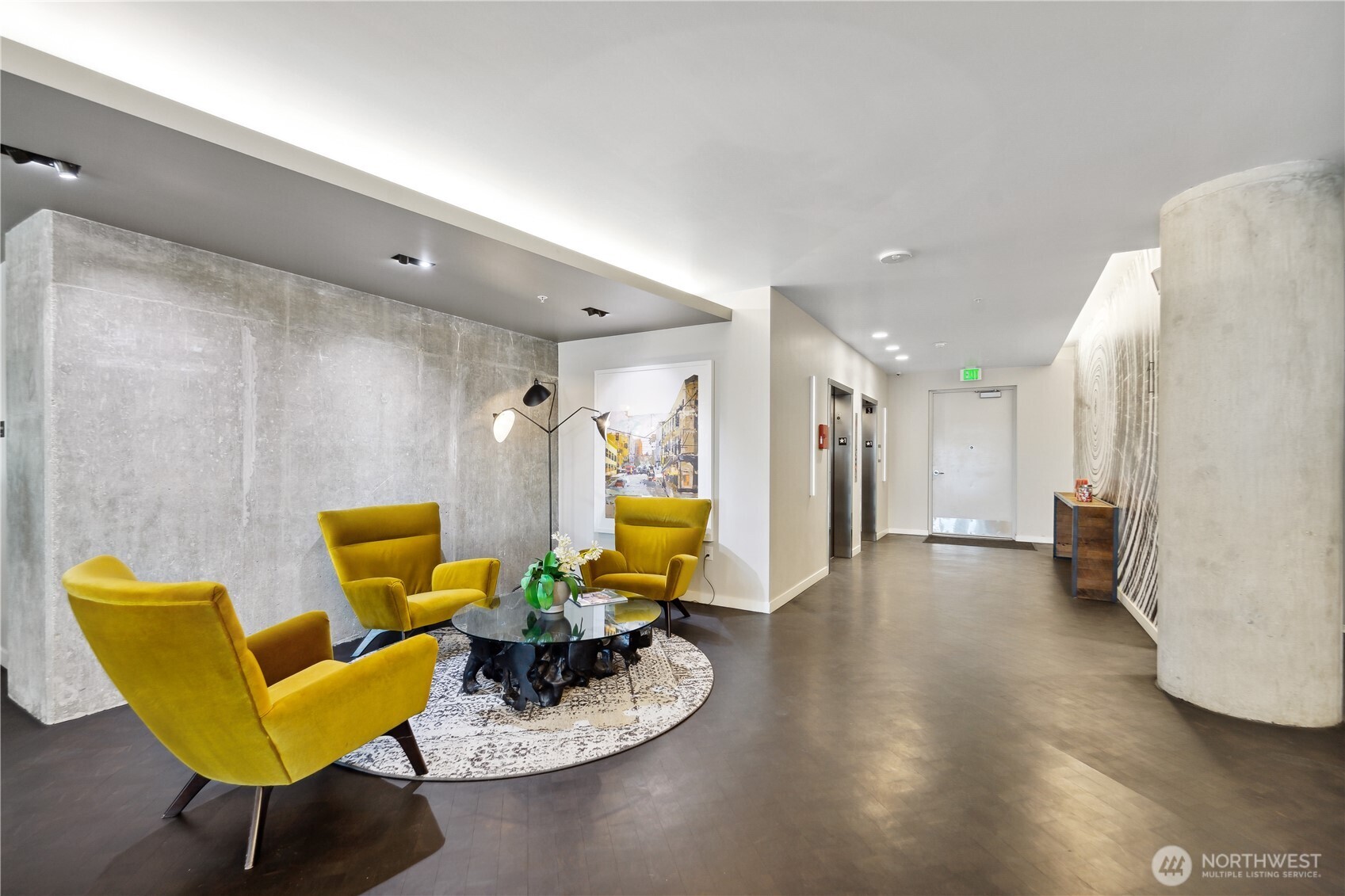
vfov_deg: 81.2
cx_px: 672
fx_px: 523
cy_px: 448
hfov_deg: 104.3
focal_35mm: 14
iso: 200
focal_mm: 14
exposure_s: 1/40
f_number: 8
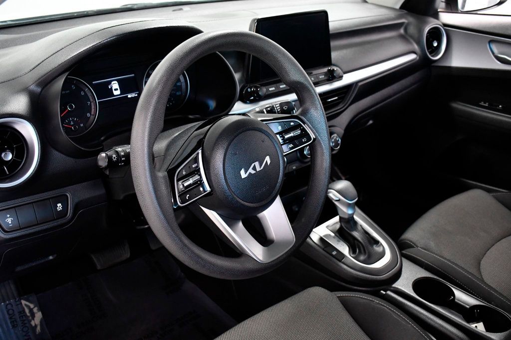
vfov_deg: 36.8
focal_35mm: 36
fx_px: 511
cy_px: 170
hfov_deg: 53.1
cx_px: 256
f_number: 4.5
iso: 2500
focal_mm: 24
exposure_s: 1/160
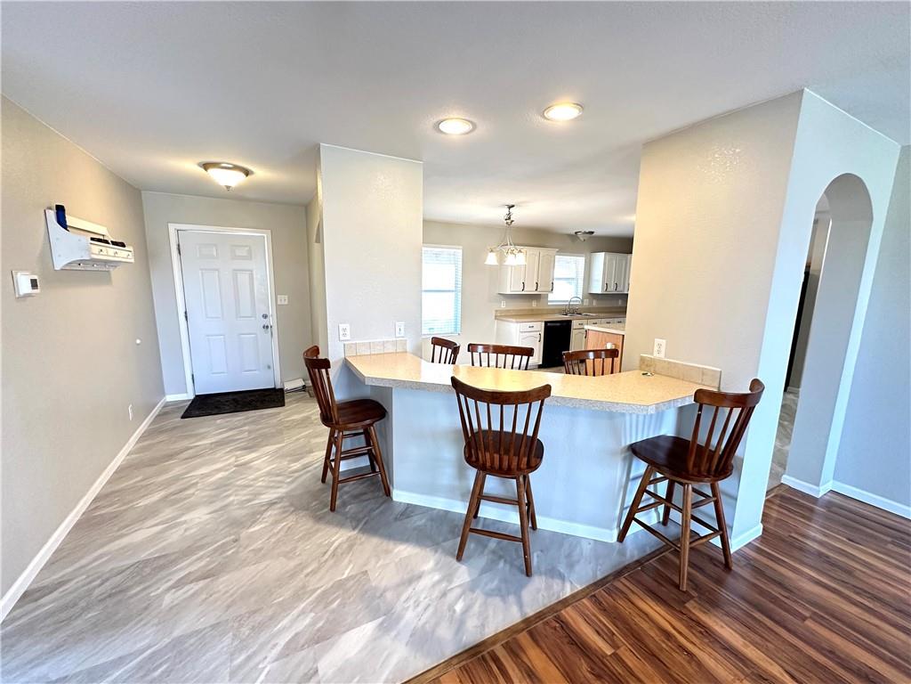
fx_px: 368
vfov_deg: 85.7
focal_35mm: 14
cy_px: 342
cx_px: 456
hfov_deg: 102.1
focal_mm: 2.22
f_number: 2.2
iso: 400
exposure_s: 1/60
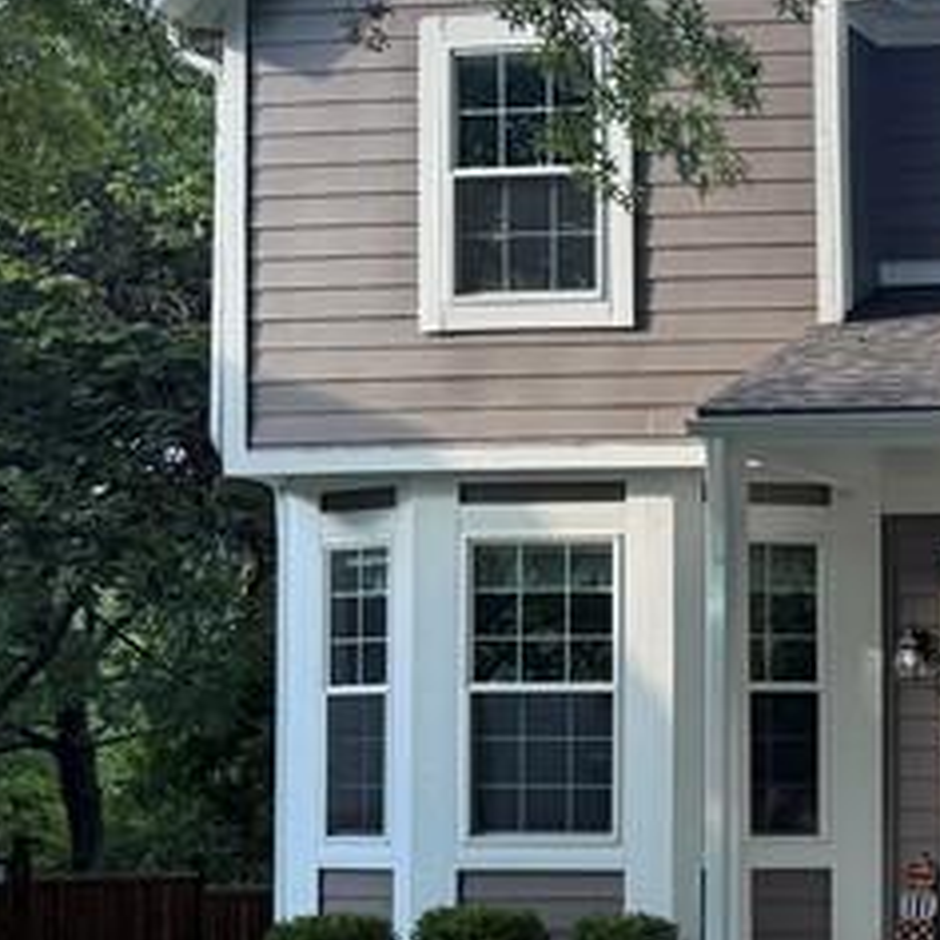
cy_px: 789
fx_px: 2826
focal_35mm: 92
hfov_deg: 16.7
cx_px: 1506
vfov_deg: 18.7
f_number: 1.78
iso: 100
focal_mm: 6.76
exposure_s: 1/412
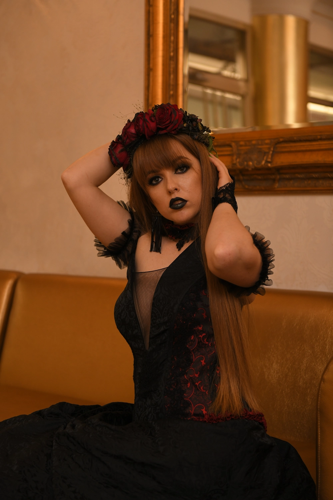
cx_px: 166
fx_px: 805
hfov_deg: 23.4
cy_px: 250
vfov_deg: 34.5
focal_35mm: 58
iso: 800
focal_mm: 58
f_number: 2.8
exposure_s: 1/250
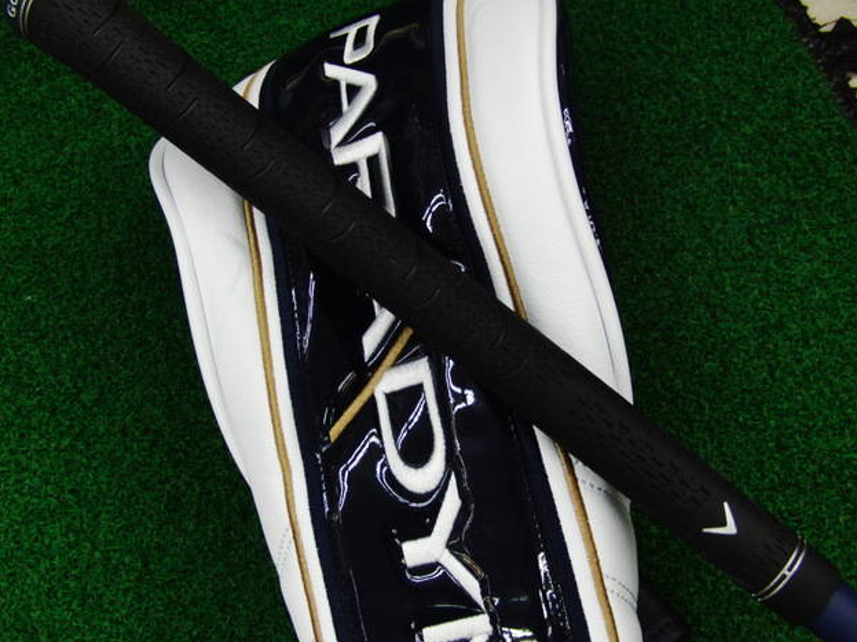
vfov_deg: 37.7
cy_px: 318
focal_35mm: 38
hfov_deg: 49.0
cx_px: 431
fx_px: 941
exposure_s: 1/80
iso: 250
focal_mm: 6.42
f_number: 3.6
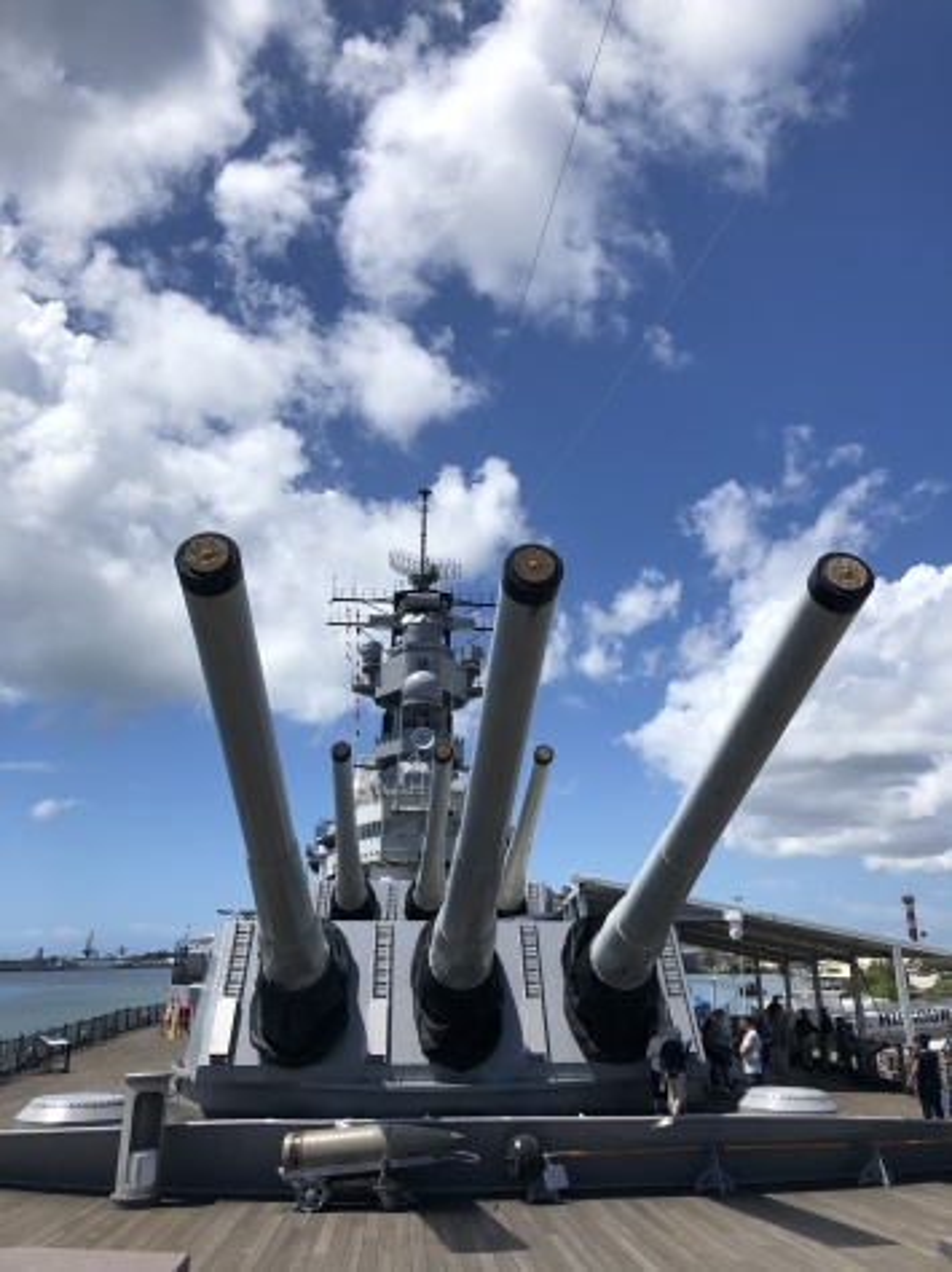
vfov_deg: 63.5
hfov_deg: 49.7
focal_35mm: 28
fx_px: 1028
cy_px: 636
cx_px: 476
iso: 20
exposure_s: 1/3436
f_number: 1.8
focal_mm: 3.99
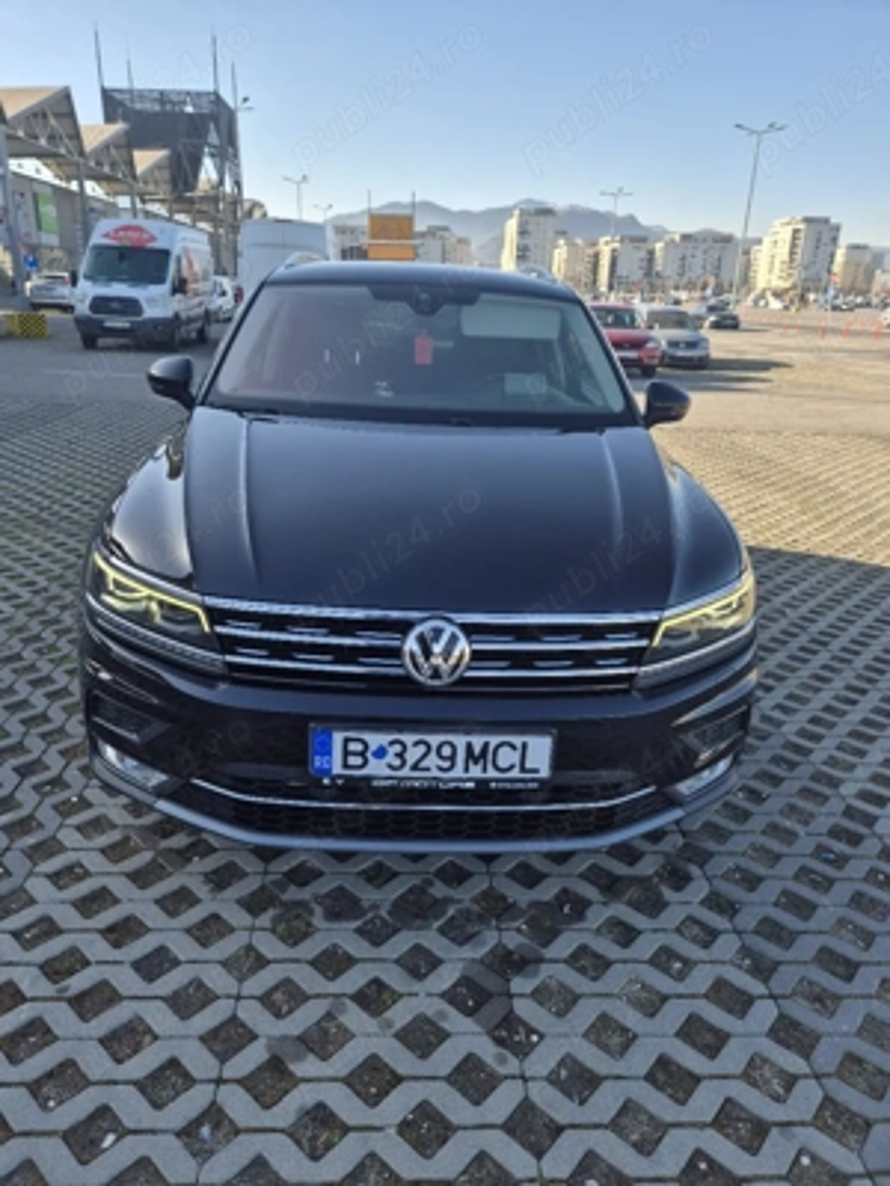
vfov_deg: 73.9
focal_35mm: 23
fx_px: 788
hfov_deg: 58.9
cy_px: 593
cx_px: 445
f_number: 1.8
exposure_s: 1/833
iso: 25
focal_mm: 5.4
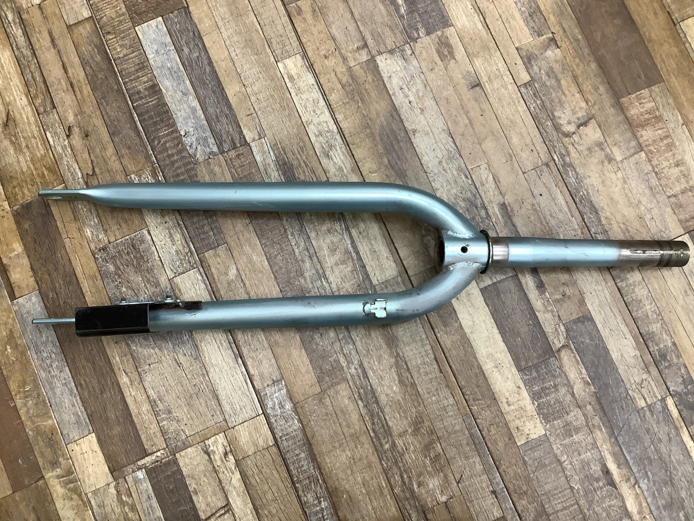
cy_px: 260
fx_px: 622
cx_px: 347
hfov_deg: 58.3
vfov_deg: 45.5
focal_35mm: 31
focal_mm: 3.3
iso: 100
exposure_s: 1/50
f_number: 2.4
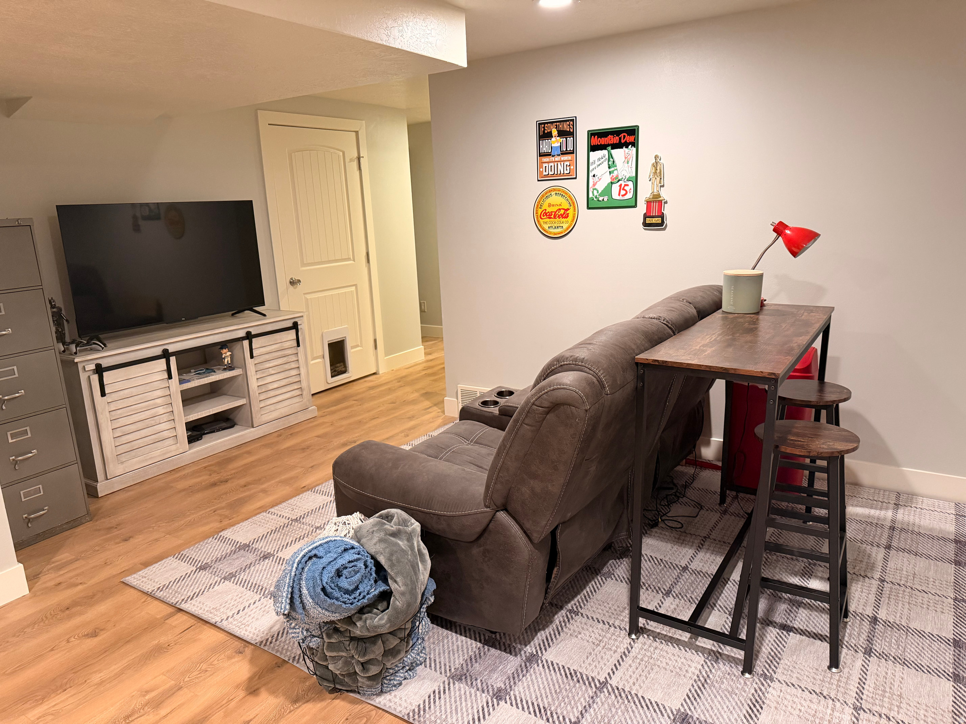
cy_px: 362
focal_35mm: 24
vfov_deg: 56.8
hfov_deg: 71.6
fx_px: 670
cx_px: 483
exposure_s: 1/60
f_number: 1.78
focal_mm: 6.76
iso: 400
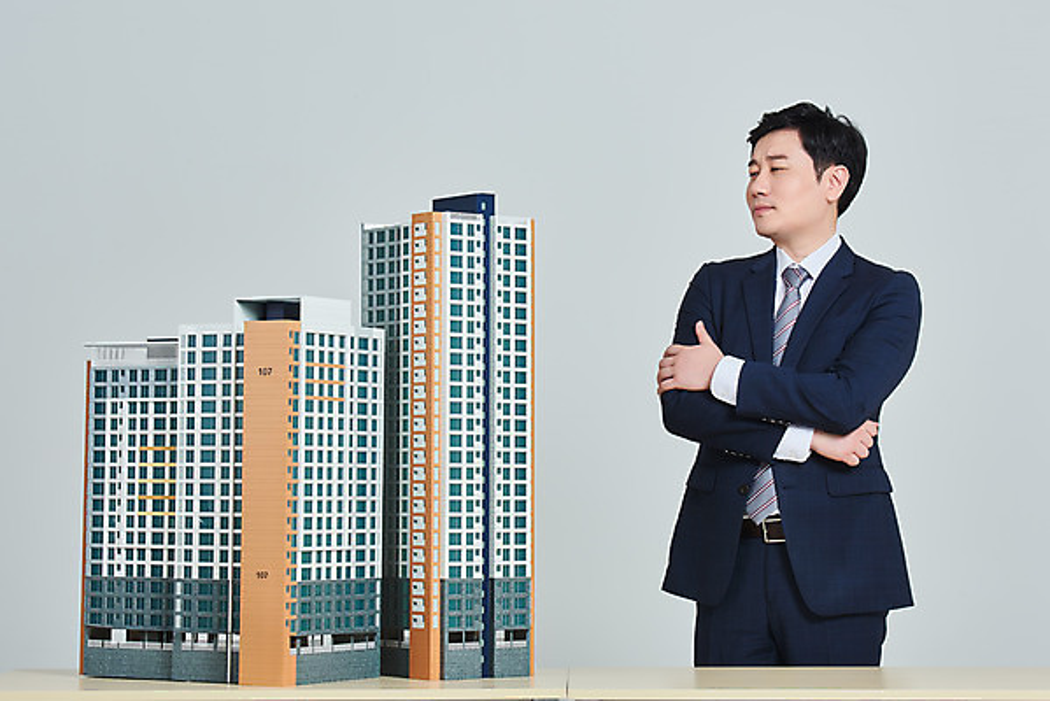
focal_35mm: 86
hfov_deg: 23.6
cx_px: 525
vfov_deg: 15.9
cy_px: 350
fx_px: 2509
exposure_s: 1/125
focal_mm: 86
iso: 100
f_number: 14
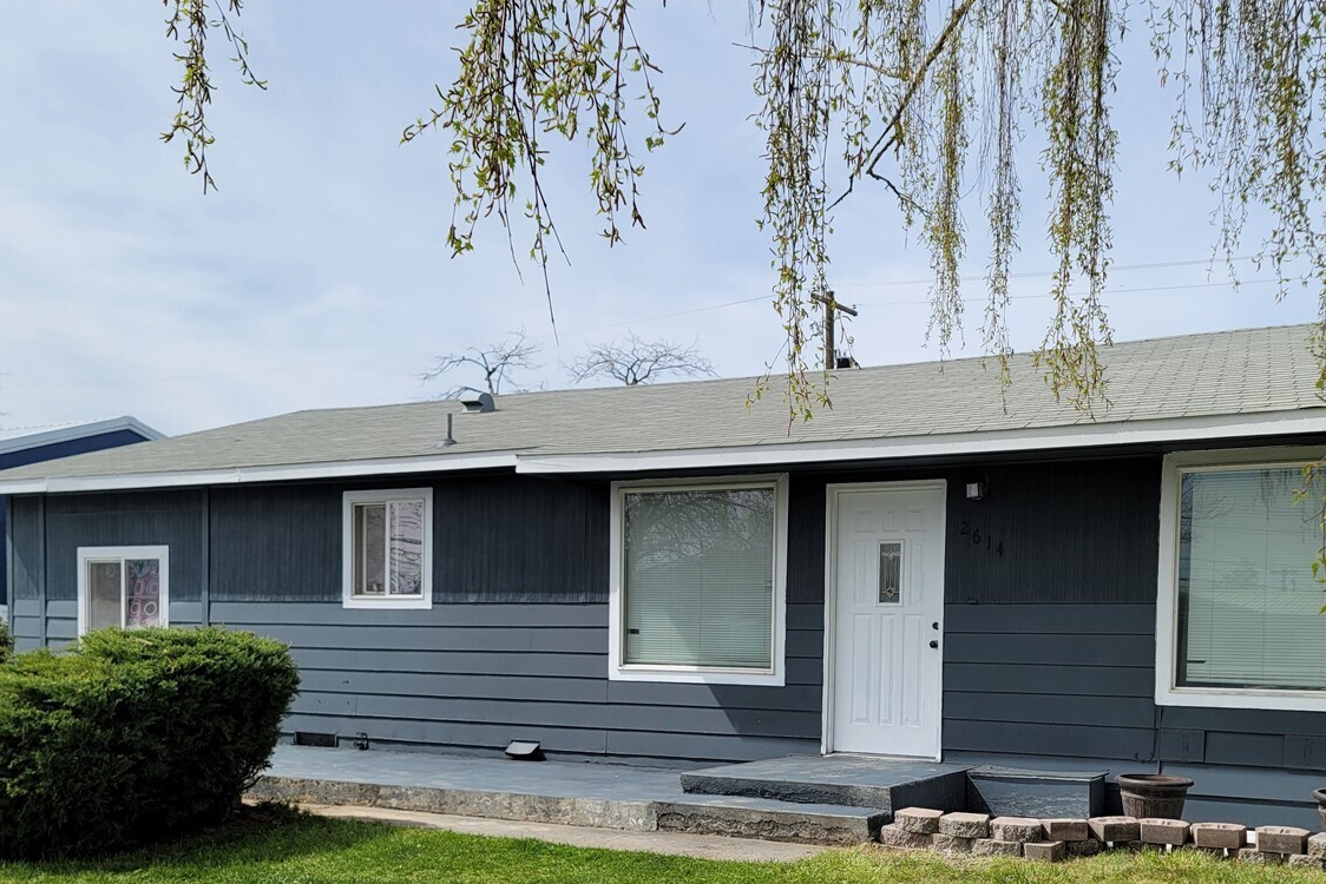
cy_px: 700
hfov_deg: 51.6
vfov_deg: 34.9
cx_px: 772
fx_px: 1363
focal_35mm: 37
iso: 20
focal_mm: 7
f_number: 1.8
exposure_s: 1/1142
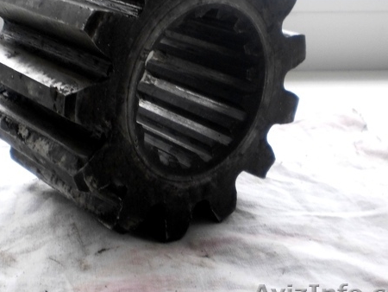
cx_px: 126
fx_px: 718
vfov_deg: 22.6
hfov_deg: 30.0
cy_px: 48
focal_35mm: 64
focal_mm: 6.3
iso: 125
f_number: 3.1
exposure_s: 1/25
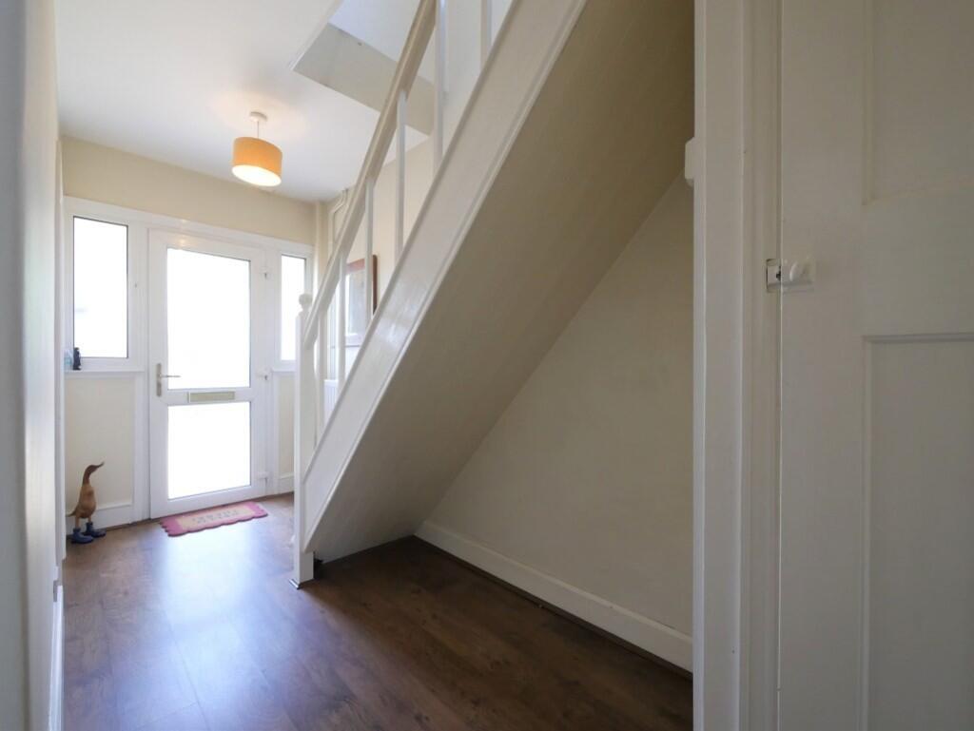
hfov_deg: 102.0
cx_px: 487
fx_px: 394
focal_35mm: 14
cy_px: 366
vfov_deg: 85.7
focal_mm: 7
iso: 800
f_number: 4
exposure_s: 1/60
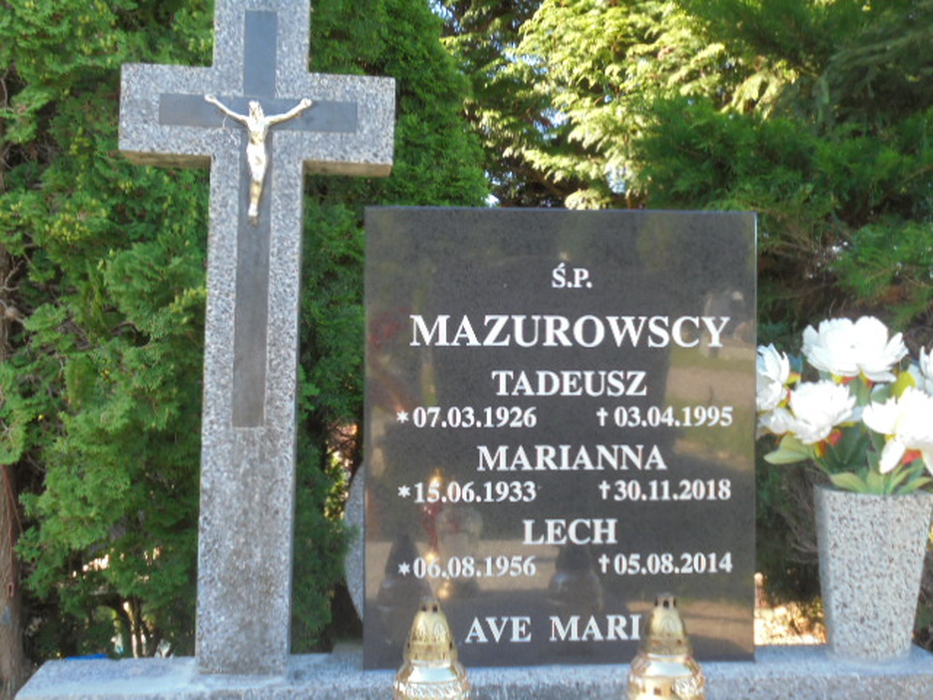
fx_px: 1159
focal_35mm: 43
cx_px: 466
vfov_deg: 33.6
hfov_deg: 43.9
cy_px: 350
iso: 100
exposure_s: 1/40
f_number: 4.5
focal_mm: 7.8
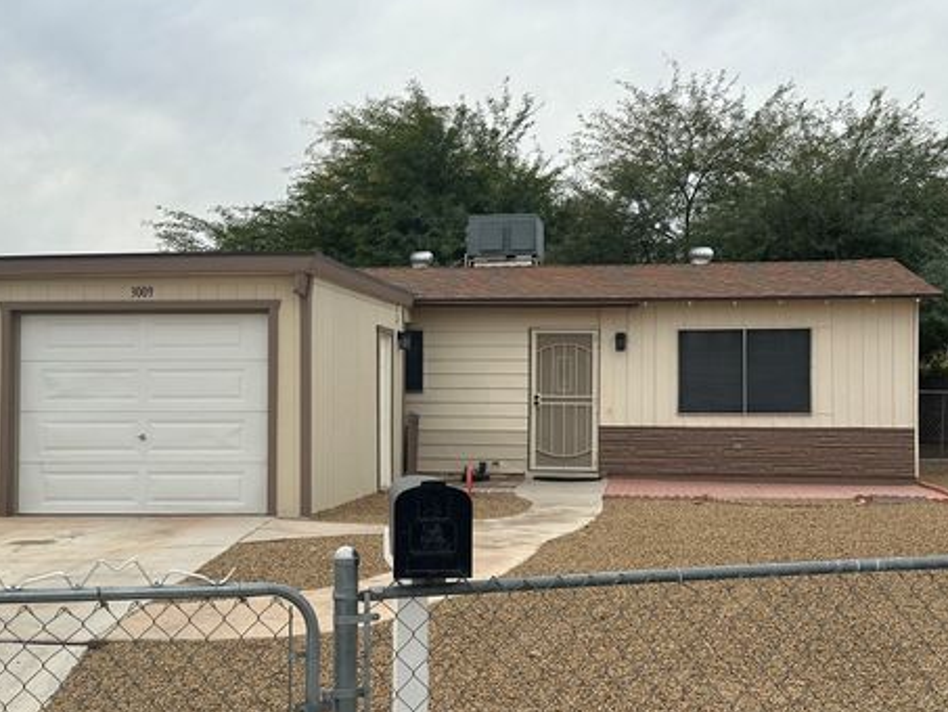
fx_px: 1452
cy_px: 376
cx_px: 444
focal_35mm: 53
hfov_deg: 36.1
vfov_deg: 27.5
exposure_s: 1/2532
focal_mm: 6.86
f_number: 1.78
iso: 64
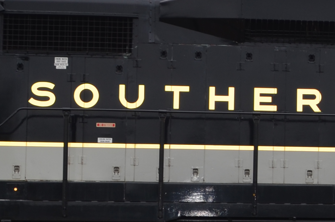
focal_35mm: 153
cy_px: 126
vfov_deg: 8.9
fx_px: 1421
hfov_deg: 12.8
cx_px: 479
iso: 100
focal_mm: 22
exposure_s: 1/200
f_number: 7.1
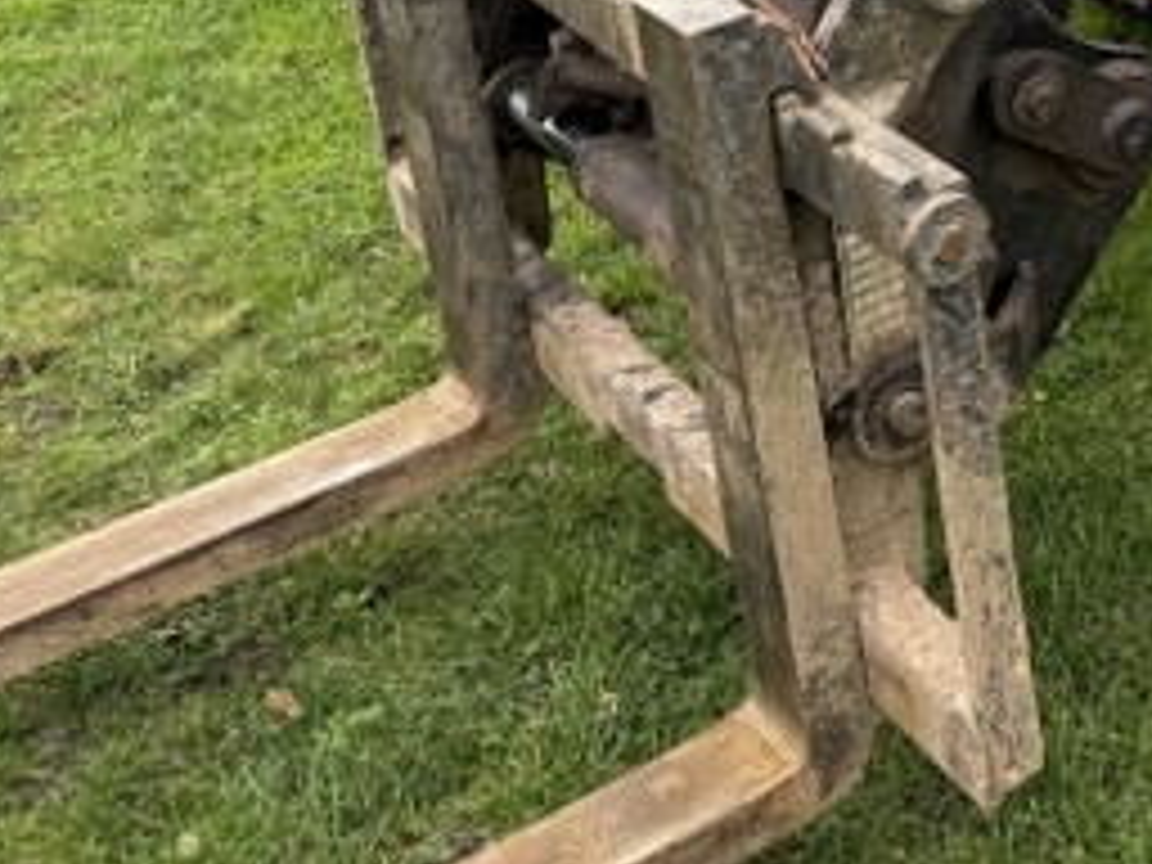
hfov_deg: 21.9
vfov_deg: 17.4
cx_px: 1696
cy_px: -477
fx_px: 2496
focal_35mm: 75
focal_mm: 6.76
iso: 100
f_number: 1.78
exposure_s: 1/179
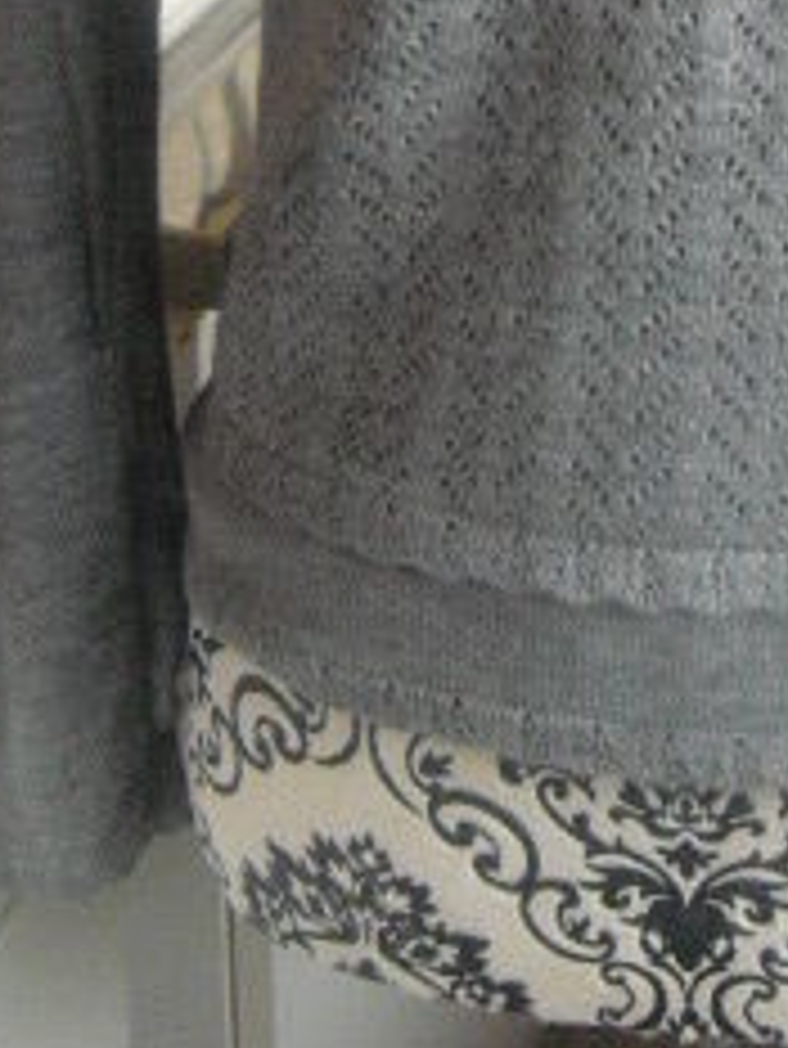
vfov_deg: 18.8
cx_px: 765
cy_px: -202
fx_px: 3002
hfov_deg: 14.7
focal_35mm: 99
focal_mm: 6.3
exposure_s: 1/30
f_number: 3.1
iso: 800
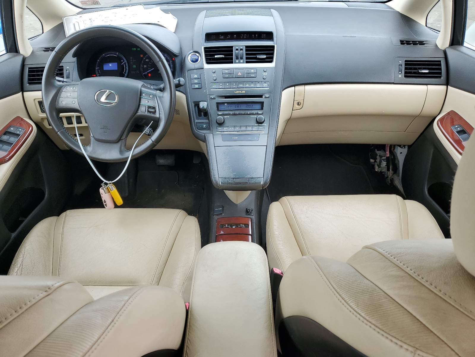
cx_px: 238
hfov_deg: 67.3
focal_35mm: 26
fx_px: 357
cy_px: 178
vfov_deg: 53.1
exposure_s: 1/323
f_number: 1.5
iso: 50
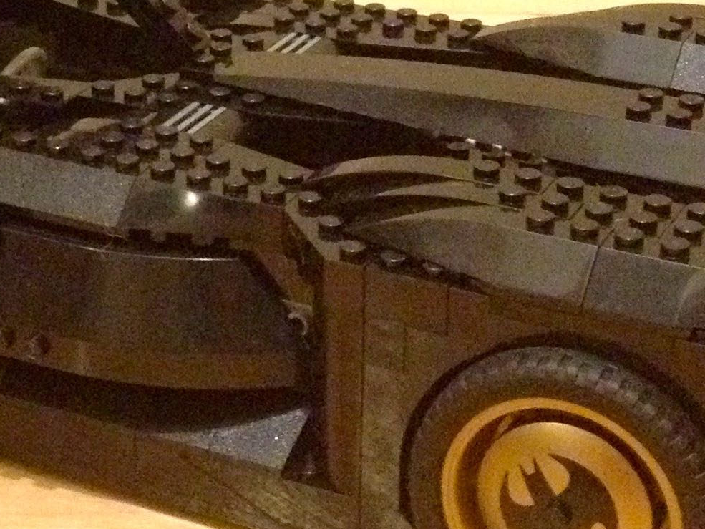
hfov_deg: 16.9
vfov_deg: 12.7
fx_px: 2363
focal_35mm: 116
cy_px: 102
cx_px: 178
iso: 800
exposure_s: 1/15
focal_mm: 4.28
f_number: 2.4
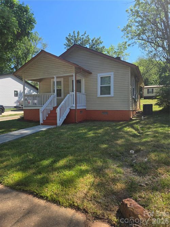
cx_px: 85
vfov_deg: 73.9
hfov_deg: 58.9
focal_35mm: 23
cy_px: 114
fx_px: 151
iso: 25
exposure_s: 1/1016
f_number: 1.8
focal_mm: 5.4
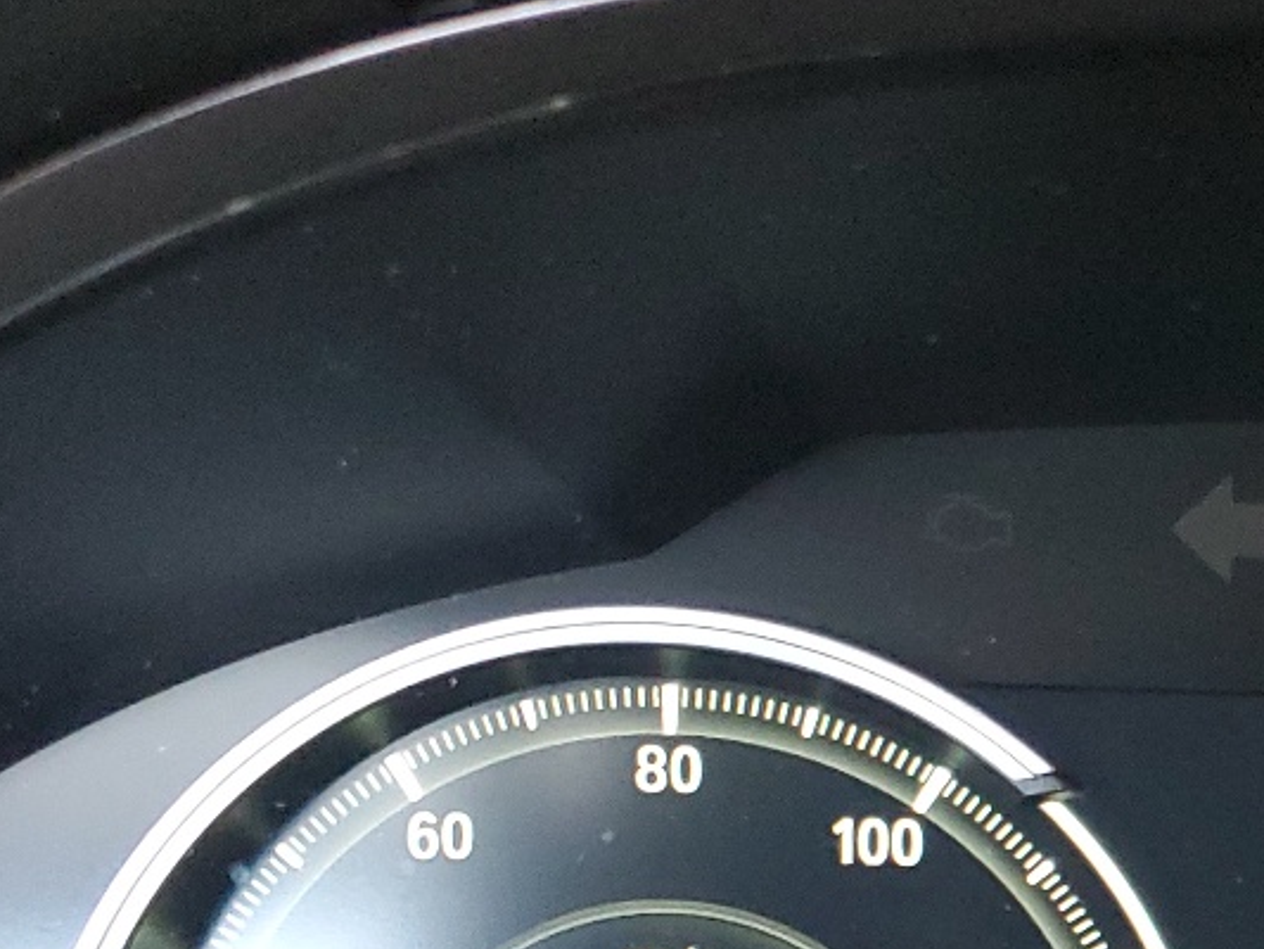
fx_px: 2849
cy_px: 1072
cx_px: 1394
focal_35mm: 78
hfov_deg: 23.5
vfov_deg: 18.1
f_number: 1.5
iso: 418
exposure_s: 1/60.2
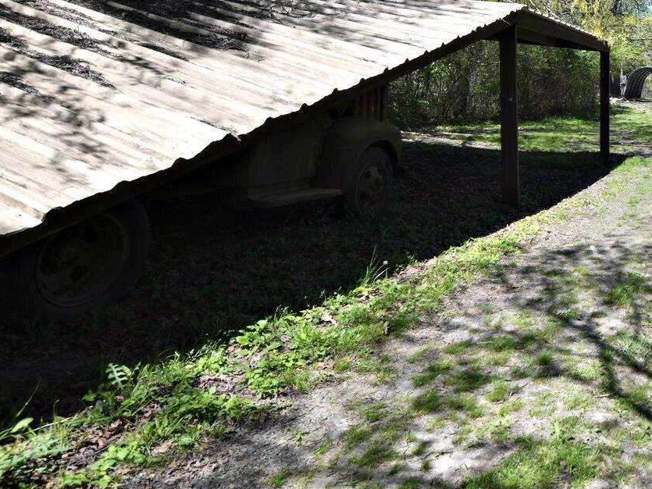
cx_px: 735
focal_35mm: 33
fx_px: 621
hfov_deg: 42.2
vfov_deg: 40.8
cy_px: 84
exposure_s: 1/160
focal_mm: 14
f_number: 6.3
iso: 64
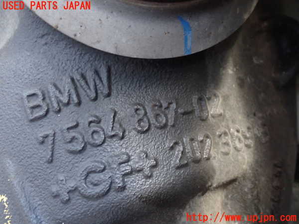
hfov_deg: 45.8
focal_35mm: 41
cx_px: 150
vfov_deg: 35.1
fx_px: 354
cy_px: 112
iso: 800
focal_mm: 7.31
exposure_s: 1/15
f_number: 2.8
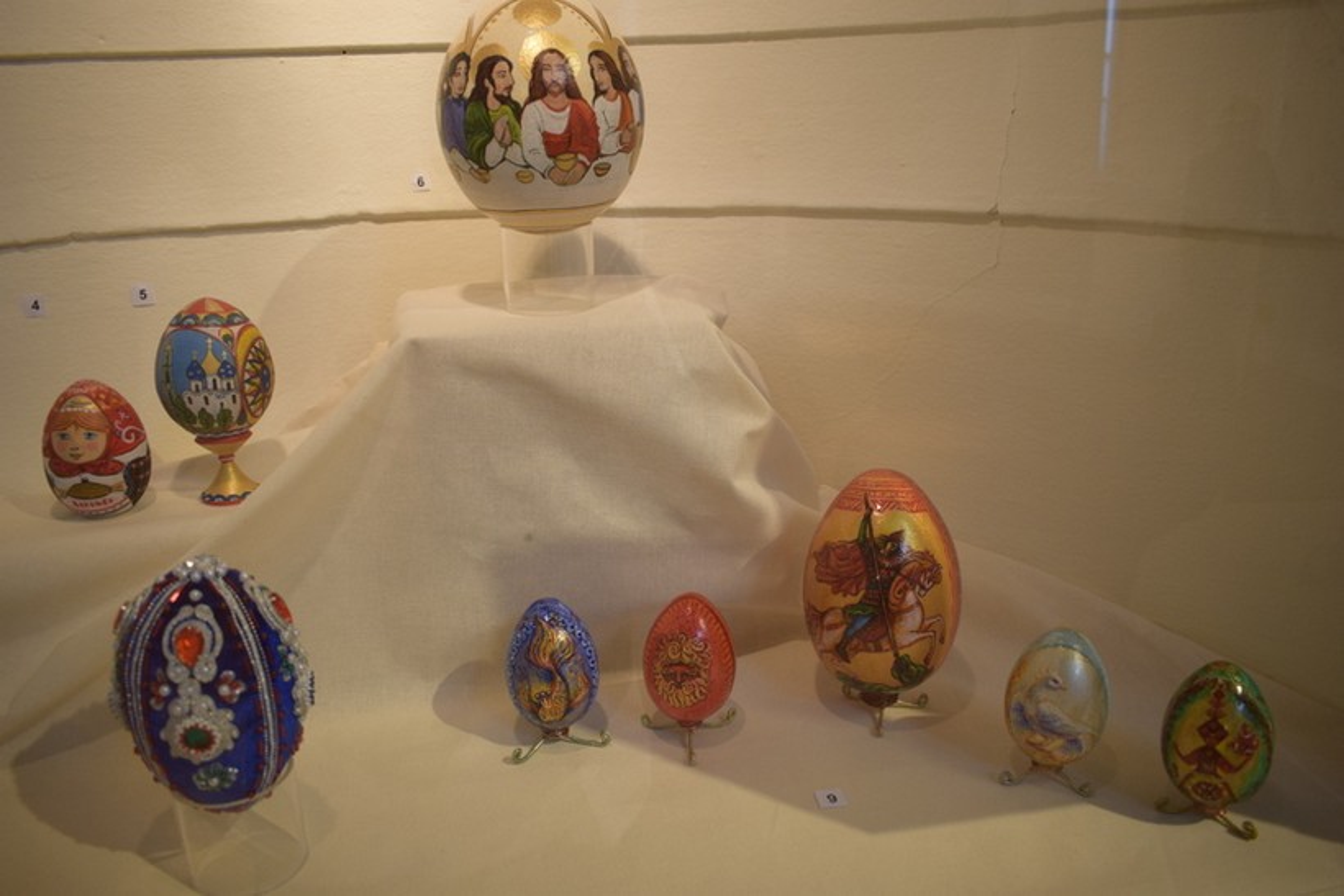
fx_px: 1008
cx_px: 672
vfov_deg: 47.9
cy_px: 448
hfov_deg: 67.4
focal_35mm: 27
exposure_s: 1/60
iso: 250
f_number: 3.5
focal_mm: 18
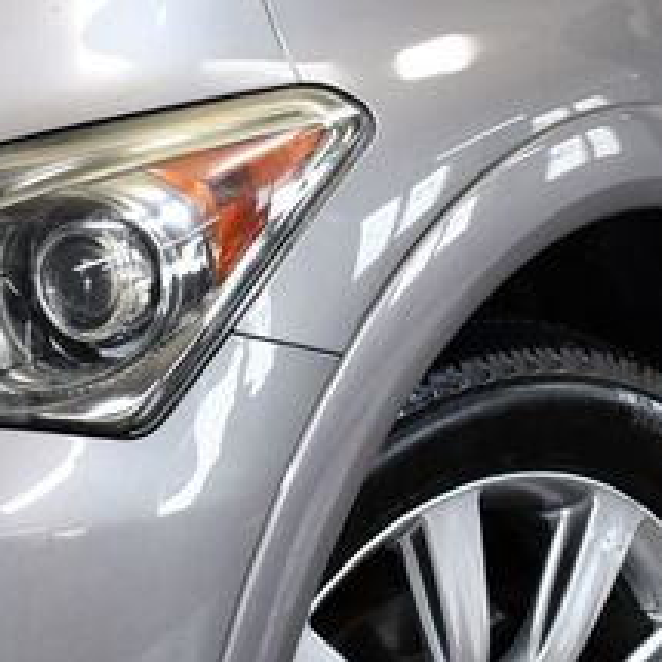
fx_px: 3289
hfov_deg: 11.3
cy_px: 339
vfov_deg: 11.5
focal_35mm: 152
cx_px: -80
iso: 900
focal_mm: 30
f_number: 4.2
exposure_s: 1/125
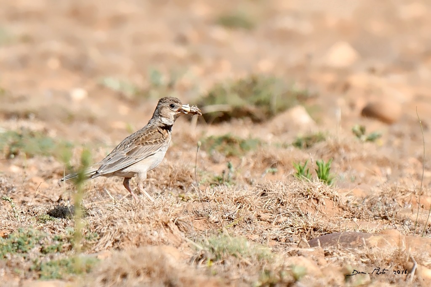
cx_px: 216
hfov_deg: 2.8
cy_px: 144
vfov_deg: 1.8
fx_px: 8976
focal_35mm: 750
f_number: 7.1
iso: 560
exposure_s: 1/2000
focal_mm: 500
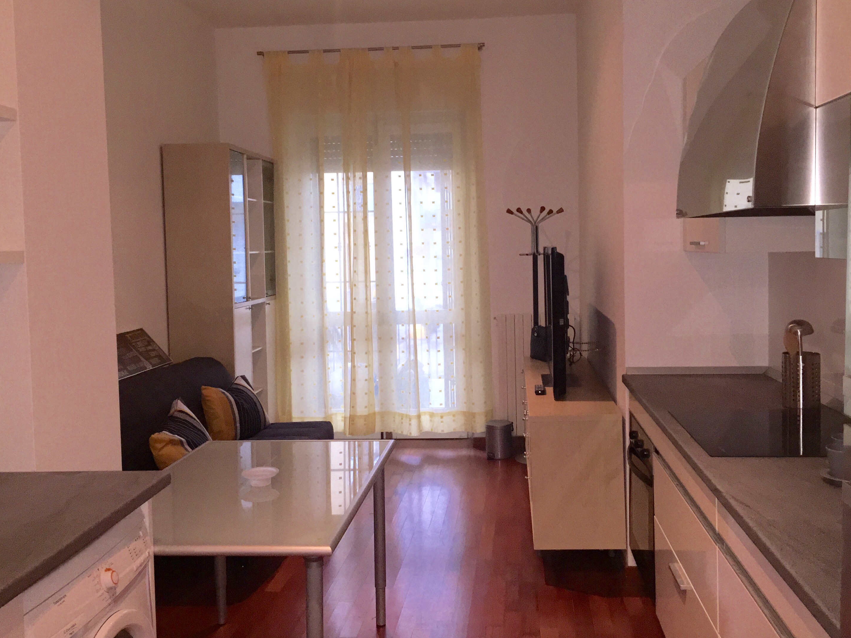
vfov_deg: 42.9
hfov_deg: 55.3
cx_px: 454
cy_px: 293
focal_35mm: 33
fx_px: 811
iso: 100
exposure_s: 1/33
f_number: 2.2
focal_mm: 4.15
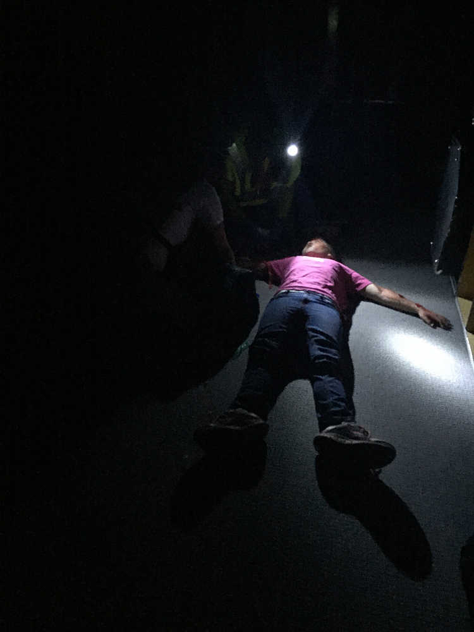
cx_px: 237
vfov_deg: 61.7
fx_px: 529
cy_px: 316
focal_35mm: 29
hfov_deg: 48.2
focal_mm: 4.15
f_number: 2.2
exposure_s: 1/15
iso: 2000
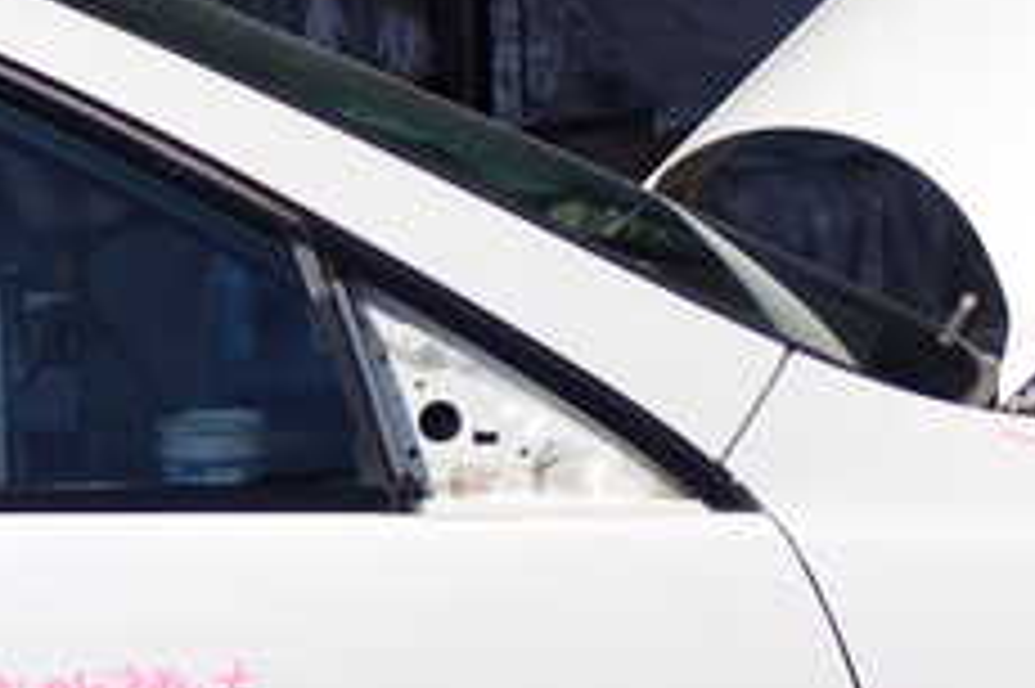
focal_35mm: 103
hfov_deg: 19.0
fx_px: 2959
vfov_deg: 13.1
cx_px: -108
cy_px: 652
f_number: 10
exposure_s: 1/160
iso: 100
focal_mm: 6.83
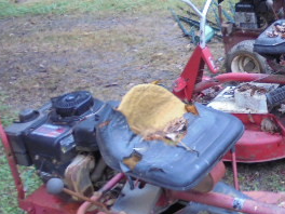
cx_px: 276
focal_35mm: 63
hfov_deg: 29.0
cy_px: 78
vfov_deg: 23.2
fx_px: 519
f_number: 3.5
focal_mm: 4.6
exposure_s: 1/30
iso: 100
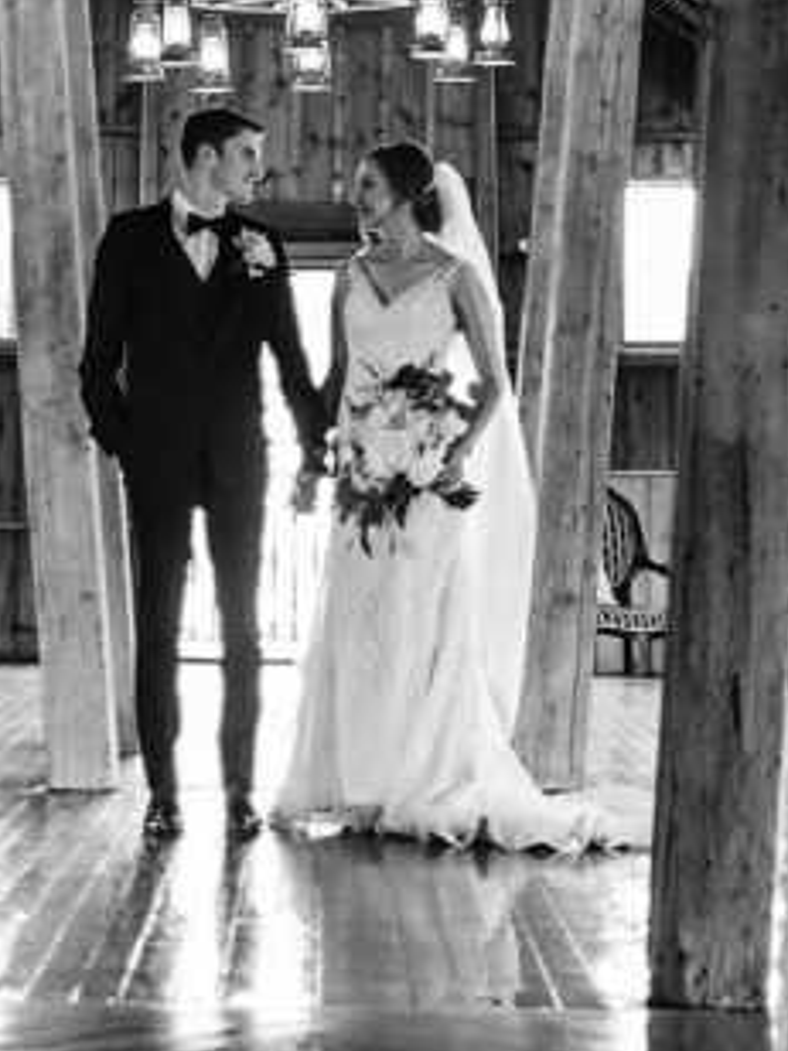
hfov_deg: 13.2
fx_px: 3399
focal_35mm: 112
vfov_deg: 17.5
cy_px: 253
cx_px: 324
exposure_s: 1/320
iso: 400
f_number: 1.8
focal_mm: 35
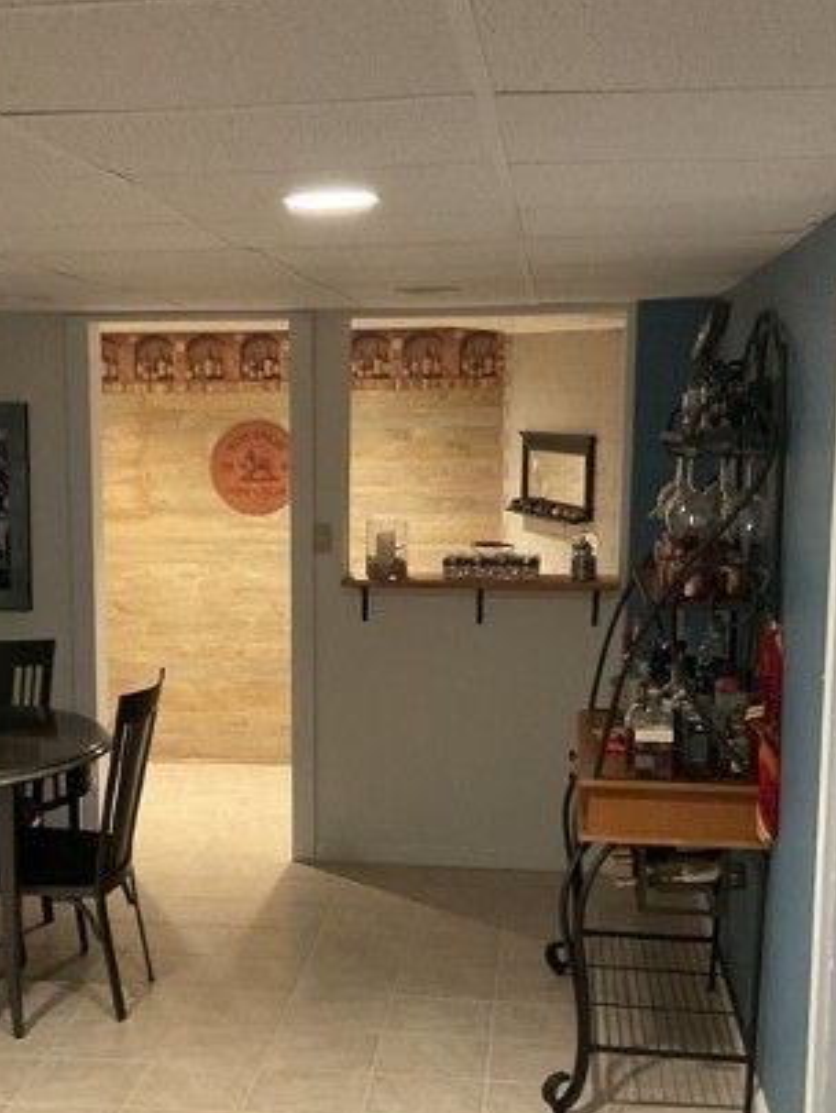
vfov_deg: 34.8
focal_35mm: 55
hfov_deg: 26.3
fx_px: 1770
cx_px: 231
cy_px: 693
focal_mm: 3
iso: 320
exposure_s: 1/40
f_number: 1.8
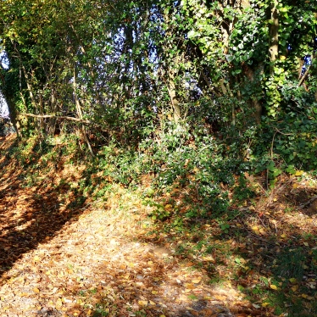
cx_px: 0
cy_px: 104
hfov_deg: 31.0
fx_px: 528
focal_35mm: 51
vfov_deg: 33.1
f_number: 1.8
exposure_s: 1/899
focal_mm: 3.95
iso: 160
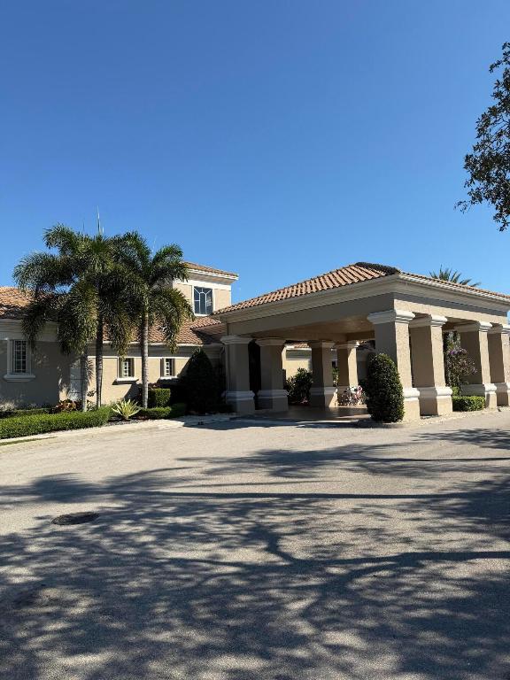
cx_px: 255
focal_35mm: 24
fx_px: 471
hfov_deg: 56.8
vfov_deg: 71.6
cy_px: 340
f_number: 1.78
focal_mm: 6.76
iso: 80
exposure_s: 1/5319
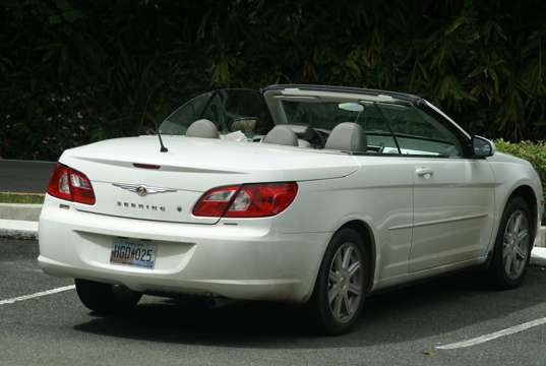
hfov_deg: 15.2
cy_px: 183
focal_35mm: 135
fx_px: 2051
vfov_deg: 10.2
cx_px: 273
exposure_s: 1/320
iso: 100
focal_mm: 90
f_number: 7.1
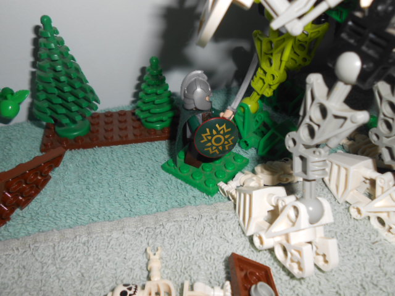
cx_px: 198
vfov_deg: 46.8
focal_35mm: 30
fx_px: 342
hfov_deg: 60.0
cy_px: 148
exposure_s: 1/25
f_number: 11.9
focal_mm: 5.3
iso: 80
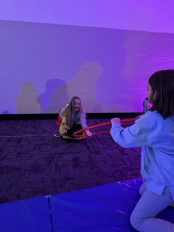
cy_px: 116
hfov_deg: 56.8
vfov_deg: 71.6
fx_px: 161
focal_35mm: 24
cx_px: 87
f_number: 1.78
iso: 1250
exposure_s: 1/30
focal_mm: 6.86
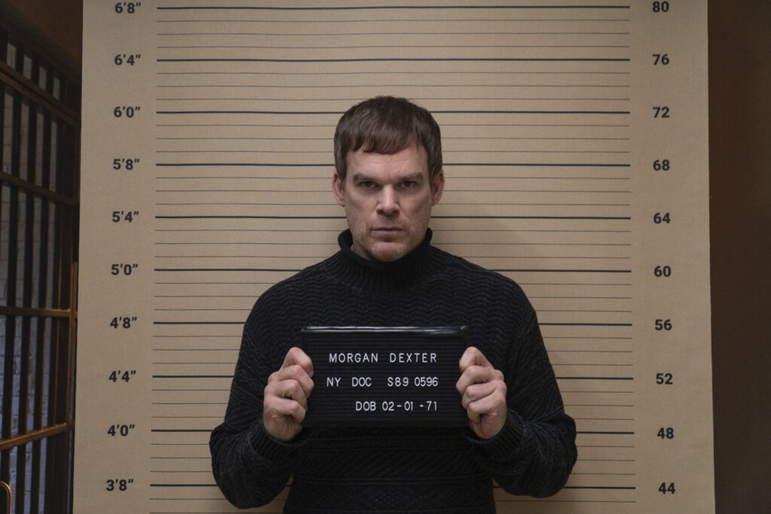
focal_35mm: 45
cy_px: 257
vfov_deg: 29.9
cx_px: 386
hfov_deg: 43.6
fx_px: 964
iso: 2500
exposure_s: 1/50
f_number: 4
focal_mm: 30
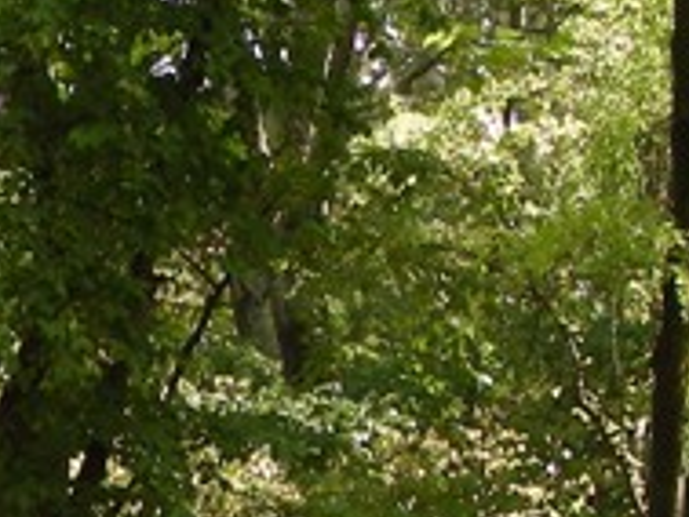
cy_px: 703
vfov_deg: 9.1
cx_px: -357
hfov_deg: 11.7
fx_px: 3207
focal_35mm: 161
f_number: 3.5
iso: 50
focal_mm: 6.3
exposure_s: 1/55.7
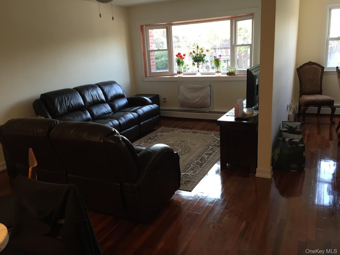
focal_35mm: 29
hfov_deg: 61.7
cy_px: 128
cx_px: 170
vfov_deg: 48.2
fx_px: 285
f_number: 2.2
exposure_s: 1/30
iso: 80
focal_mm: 4.15
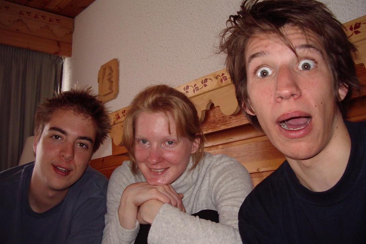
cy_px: 127
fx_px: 407
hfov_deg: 48.5
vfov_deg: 33.4
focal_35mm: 40
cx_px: 183
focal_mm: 5.8
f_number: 2.6
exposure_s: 1/60
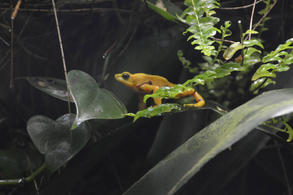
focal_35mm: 150
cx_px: 146
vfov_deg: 9.1
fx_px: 1220
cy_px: 98
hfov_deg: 13.7
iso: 3200
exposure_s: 1/100
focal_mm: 100
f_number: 5.6
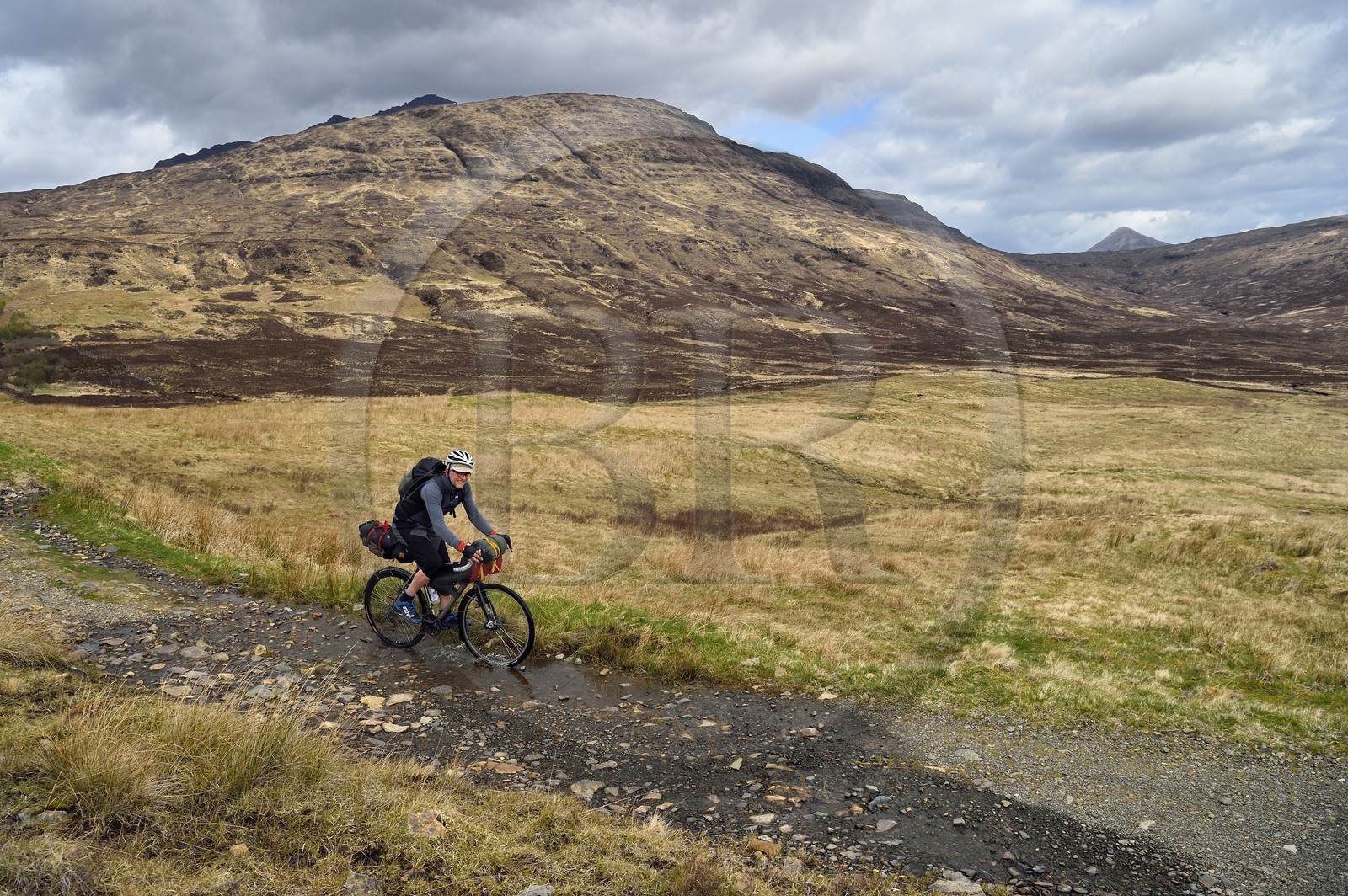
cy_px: 448
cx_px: 674
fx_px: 973
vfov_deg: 49.5
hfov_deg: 69.4
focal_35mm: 26
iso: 200
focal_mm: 26
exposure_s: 1/640
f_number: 7.1
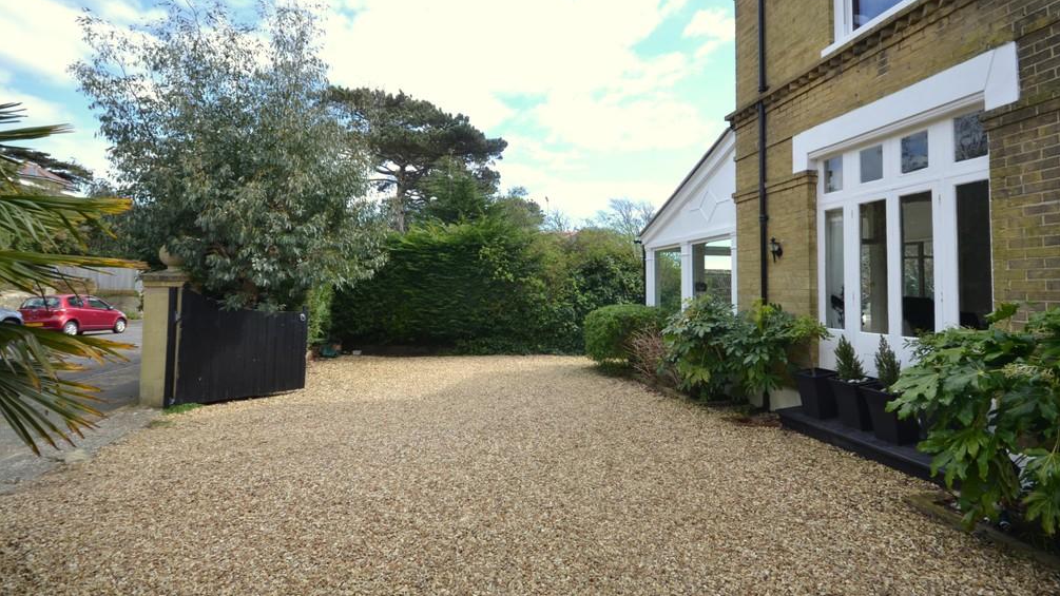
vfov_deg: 66.9
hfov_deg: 99.4
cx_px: 522
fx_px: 450
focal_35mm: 16
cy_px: 266
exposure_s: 1/160
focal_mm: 10
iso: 100
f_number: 6.3
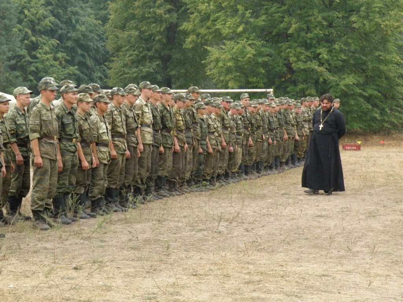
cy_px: 151
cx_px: 202
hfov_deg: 21.8
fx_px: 1048
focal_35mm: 90
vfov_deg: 16.4
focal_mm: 16
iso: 320
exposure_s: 1/640
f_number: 4
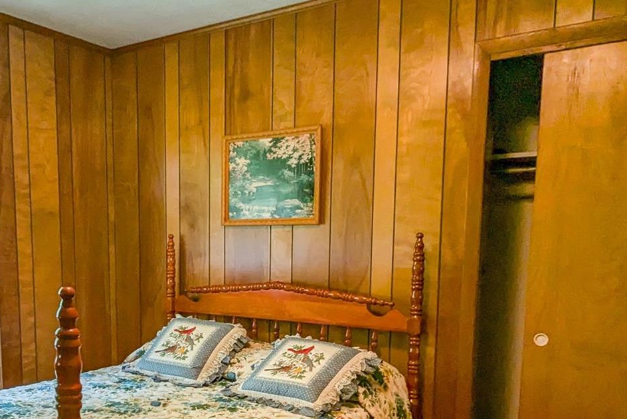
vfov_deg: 36.0
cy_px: 319
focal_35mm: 36
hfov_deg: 51.5
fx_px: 627
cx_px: 181
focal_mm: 2.35
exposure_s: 1/40
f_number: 2.2
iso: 104
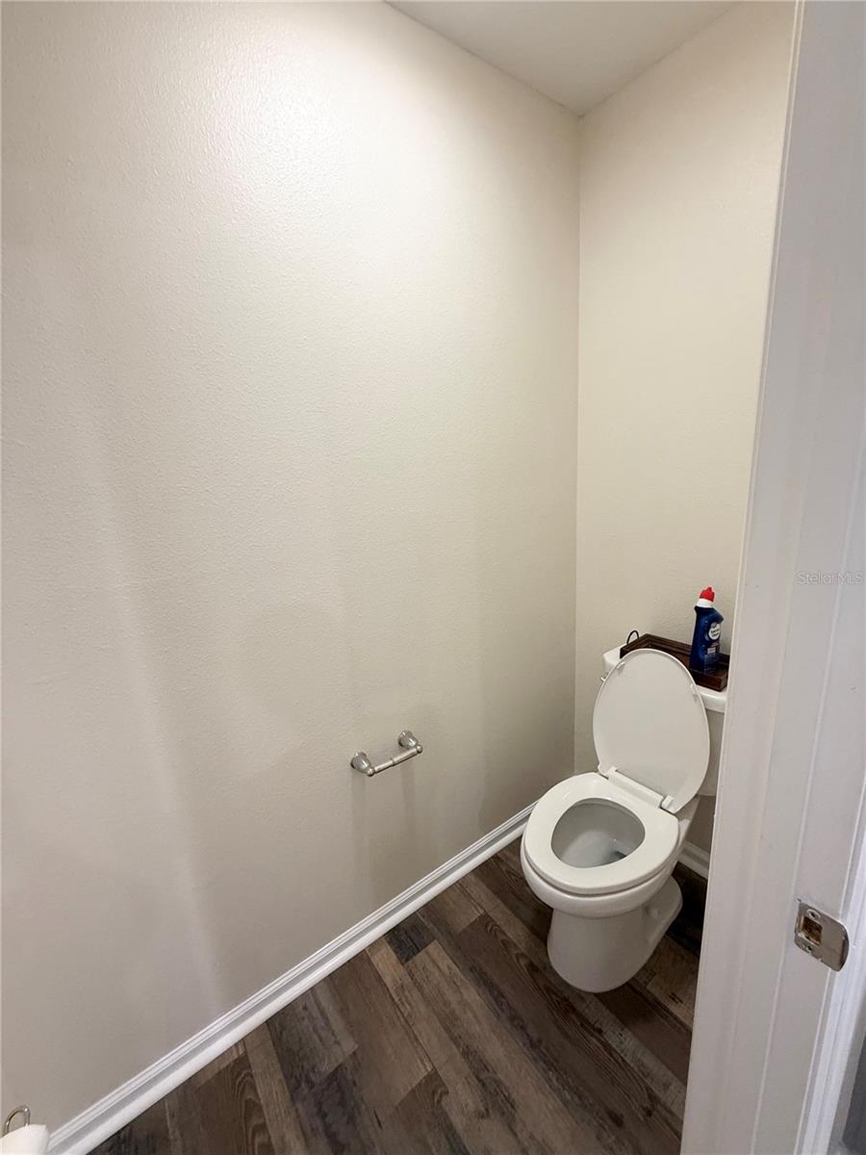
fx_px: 467
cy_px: 578
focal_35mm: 14
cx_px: 433
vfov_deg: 102.1
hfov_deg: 85.7
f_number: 2.2
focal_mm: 2.22
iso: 200
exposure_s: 1/60
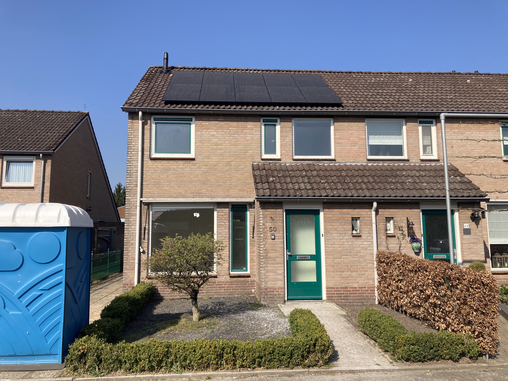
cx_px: 254
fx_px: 411
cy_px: 190
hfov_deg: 63.4
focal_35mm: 28
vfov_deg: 49.7
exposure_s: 1/2088
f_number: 1.8
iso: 20
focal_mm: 3.99
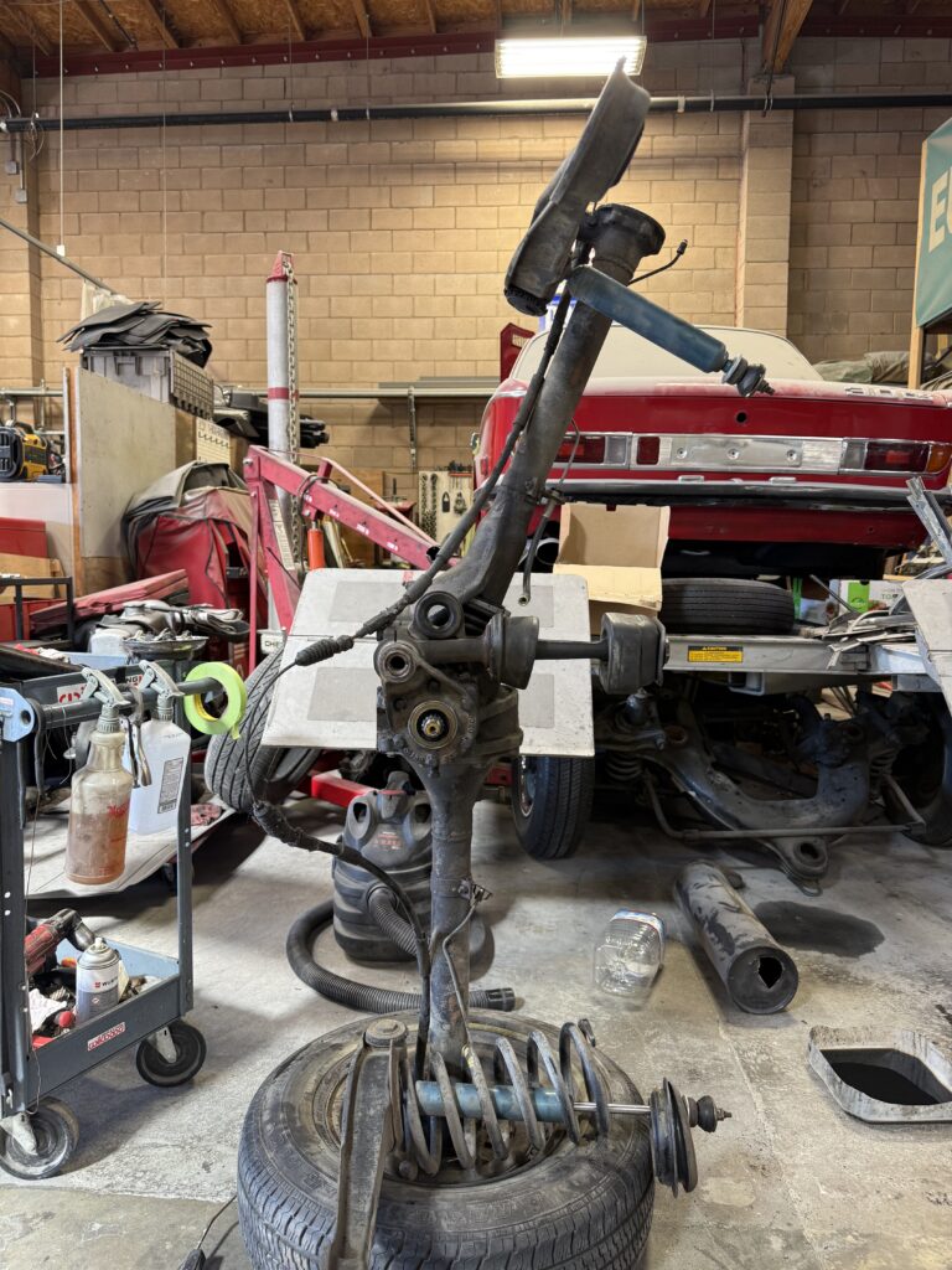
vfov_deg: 71.6
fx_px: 880
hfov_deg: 56.8
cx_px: 476
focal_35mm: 24
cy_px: 635
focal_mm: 6.76
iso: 125
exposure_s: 1/60
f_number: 1.78
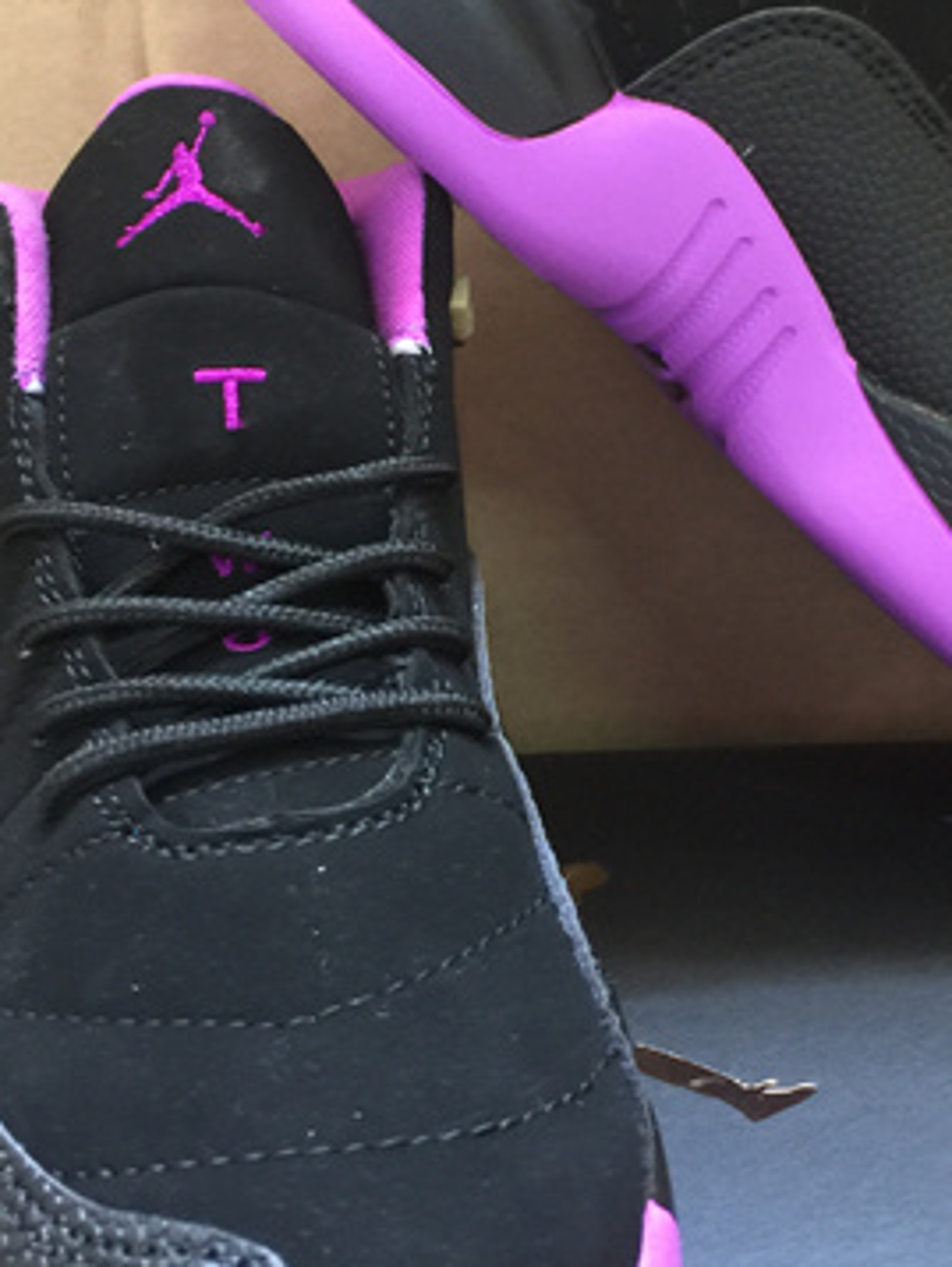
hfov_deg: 26.9
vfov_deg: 35.3
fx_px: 1978
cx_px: 648
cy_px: 449
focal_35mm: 54
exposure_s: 1/8
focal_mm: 4.15
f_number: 2.2
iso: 125
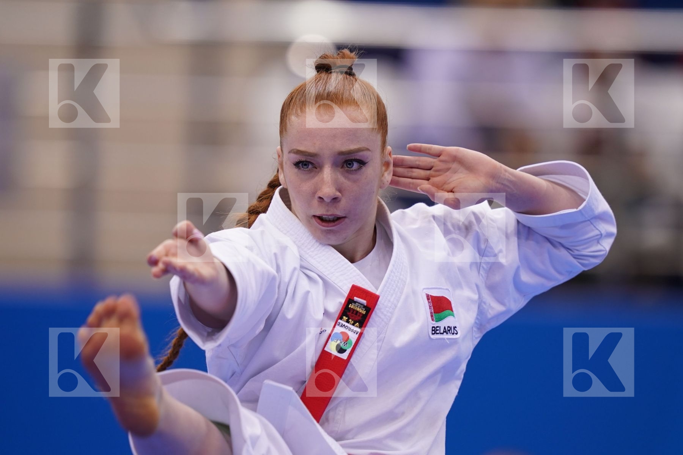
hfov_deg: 3.4
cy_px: 228
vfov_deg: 2.3
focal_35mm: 600
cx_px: 342
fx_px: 11382
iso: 640
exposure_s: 1/500
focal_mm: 400
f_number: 2.8
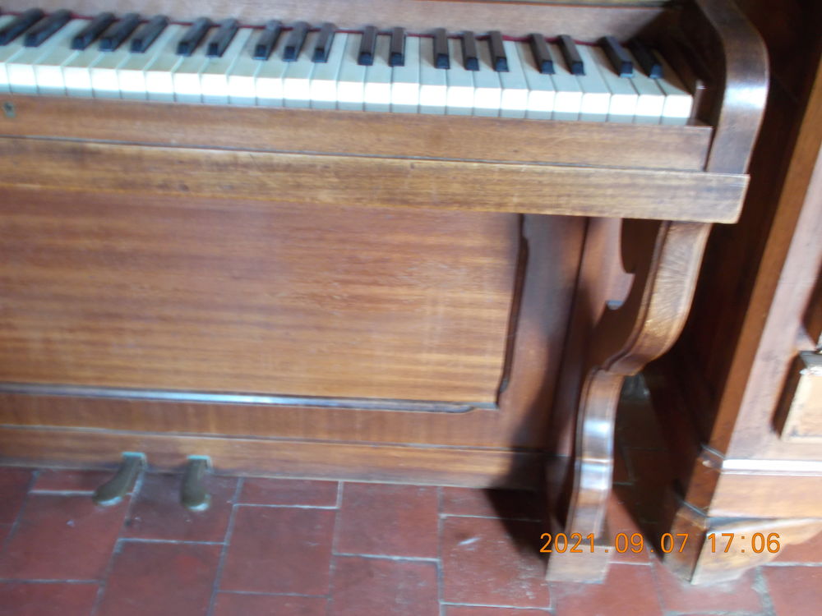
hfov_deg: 47.9
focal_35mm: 39
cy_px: 308
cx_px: 411
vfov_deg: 36.8
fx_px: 926
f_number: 3.9
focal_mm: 6.9
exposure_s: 1/6
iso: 200
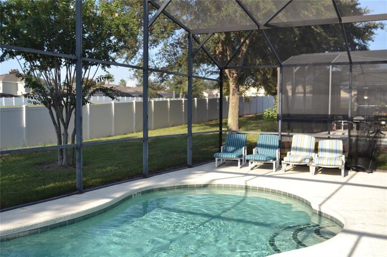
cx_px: 194
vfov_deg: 36.8
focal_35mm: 36
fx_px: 387
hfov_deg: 53.2
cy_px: 128
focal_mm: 24
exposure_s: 1/200
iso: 100
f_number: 5.6
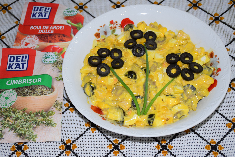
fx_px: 411
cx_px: 118
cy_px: 78
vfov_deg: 21.6
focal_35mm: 63
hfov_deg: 31.9
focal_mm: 42
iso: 800
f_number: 5
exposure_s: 1/100
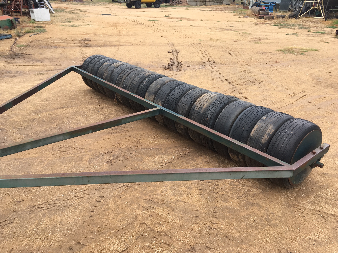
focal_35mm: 29
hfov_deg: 61.7
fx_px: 283
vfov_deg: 48.2
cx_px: 169
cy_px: 126
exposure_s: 1/769
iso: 25
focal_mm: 4.15
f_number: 2.2
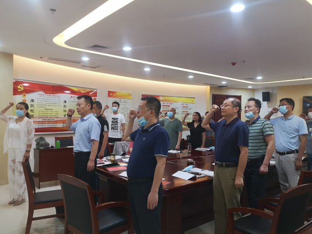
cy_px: 117
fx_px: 243
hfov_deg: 65.3
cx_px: 156
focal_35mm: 27
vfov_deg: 51.4
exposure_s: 1/100
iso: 400
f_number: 1.8
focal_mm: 3.95
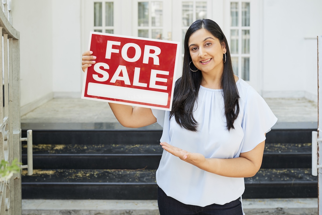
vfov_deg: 37.9
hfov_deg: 54.4
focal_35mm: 35
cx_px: 161
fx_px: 313
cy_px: 108
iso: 100
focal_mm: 35
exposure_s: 1/160
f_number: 3.5
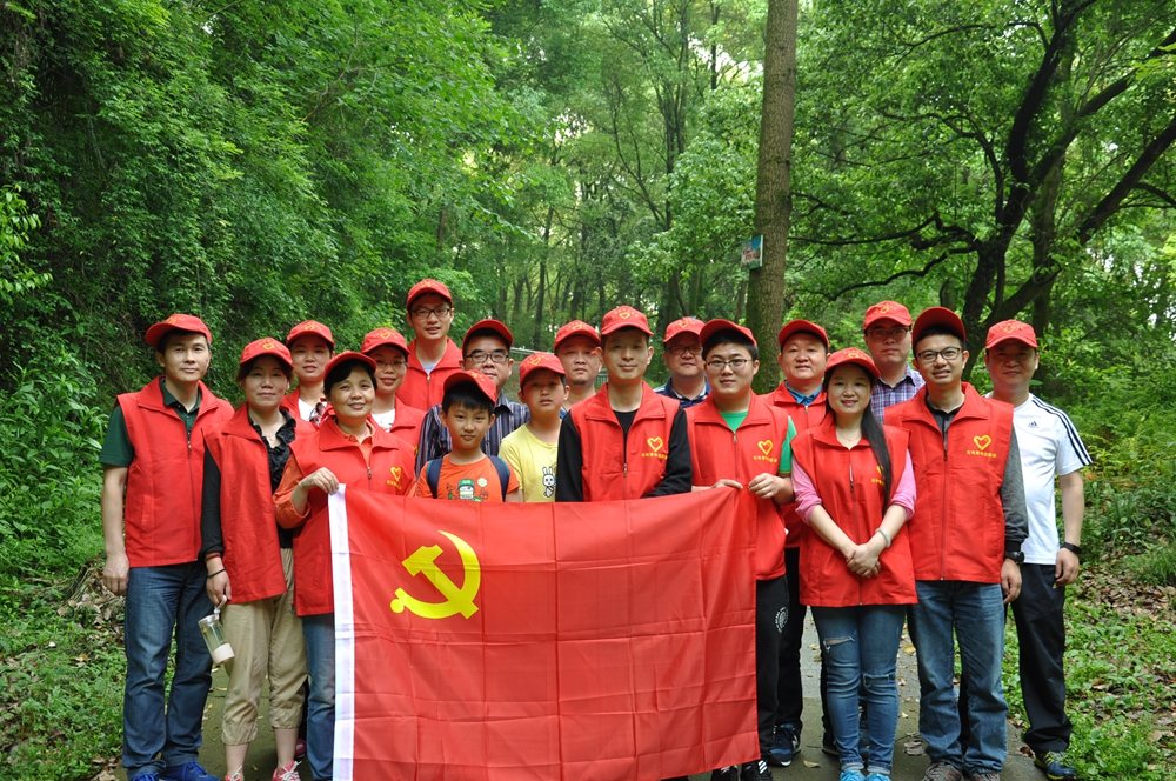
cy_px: 390
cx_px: 588
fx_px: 1272
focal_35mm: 39
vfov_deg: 34.1
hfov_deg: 49.6
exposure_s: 1/20
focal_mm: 26
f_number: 4.5
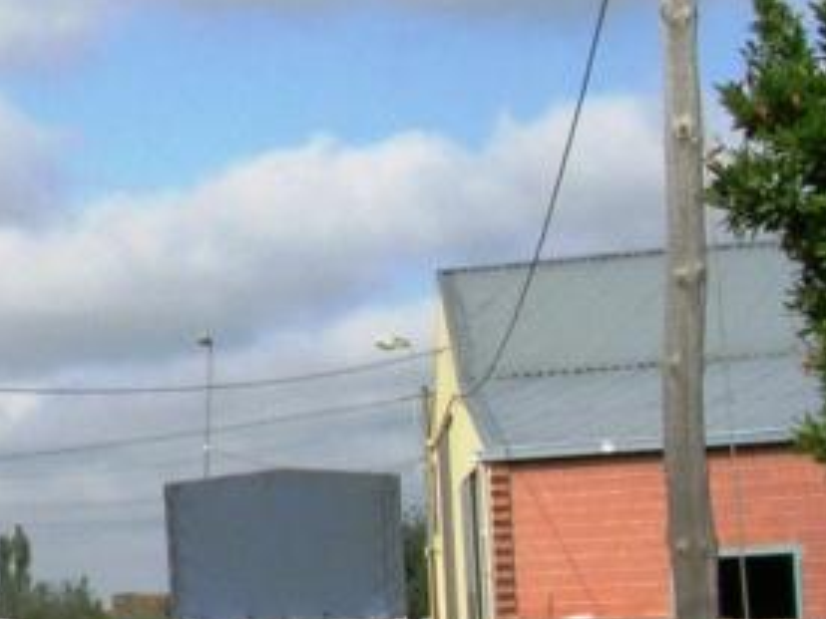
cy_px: 281
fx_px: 3365
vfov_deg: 10.5
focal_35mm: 141
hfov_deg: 13.0
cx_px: -539
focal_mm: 5.8
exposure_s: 1/505
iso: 71
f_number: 5.6
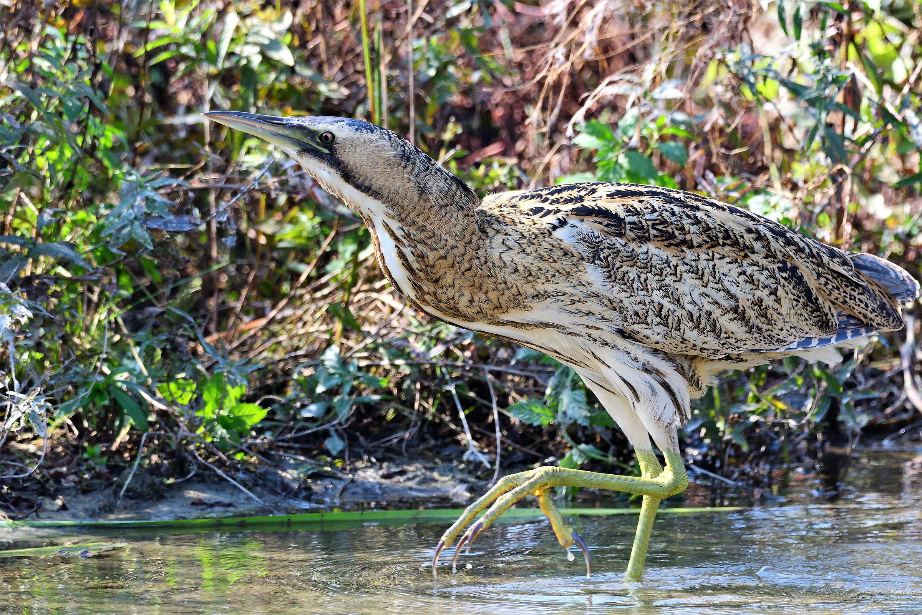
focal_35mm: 675
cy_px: 308
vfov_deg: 2.0
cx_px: 461
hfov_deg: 3.1
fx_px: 17286
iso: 1000
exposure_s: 1/1000
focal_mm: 450
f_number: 7.1
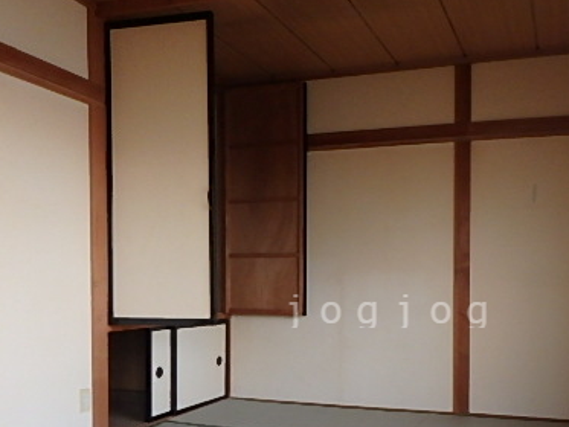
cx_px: 391
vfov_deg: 38.8
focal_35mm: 36
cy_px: 310
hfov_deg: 50.2
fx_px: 592
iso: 400
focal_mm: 3.7
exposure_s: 1/30
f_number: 3.5
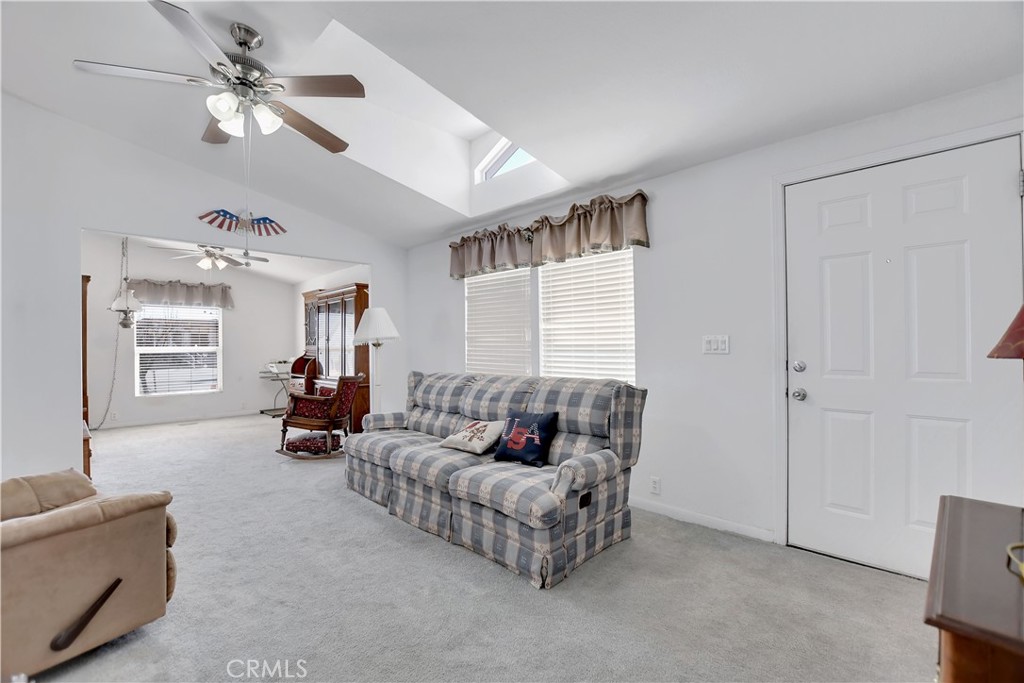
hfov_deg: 100.4
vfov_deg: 77.3
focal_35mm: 15
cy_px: 342
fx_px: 427
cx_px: 512
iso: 1250
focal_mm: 10
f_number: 6.3
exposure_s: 1/160
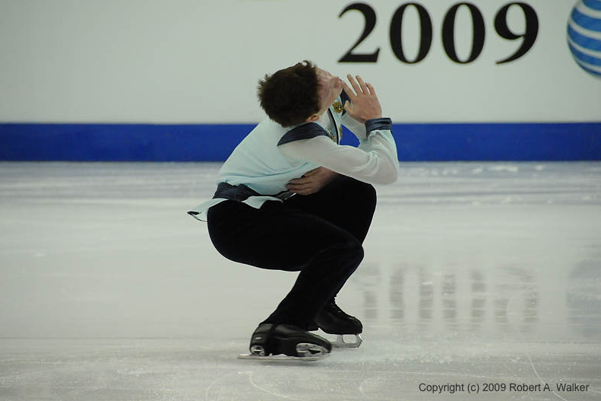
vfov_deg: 4.5
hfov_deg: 6.8
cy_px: 201
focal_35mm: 303
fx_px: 5057
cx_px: 300
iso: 3200
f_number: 5.6
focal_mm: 200
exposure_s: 1/1250
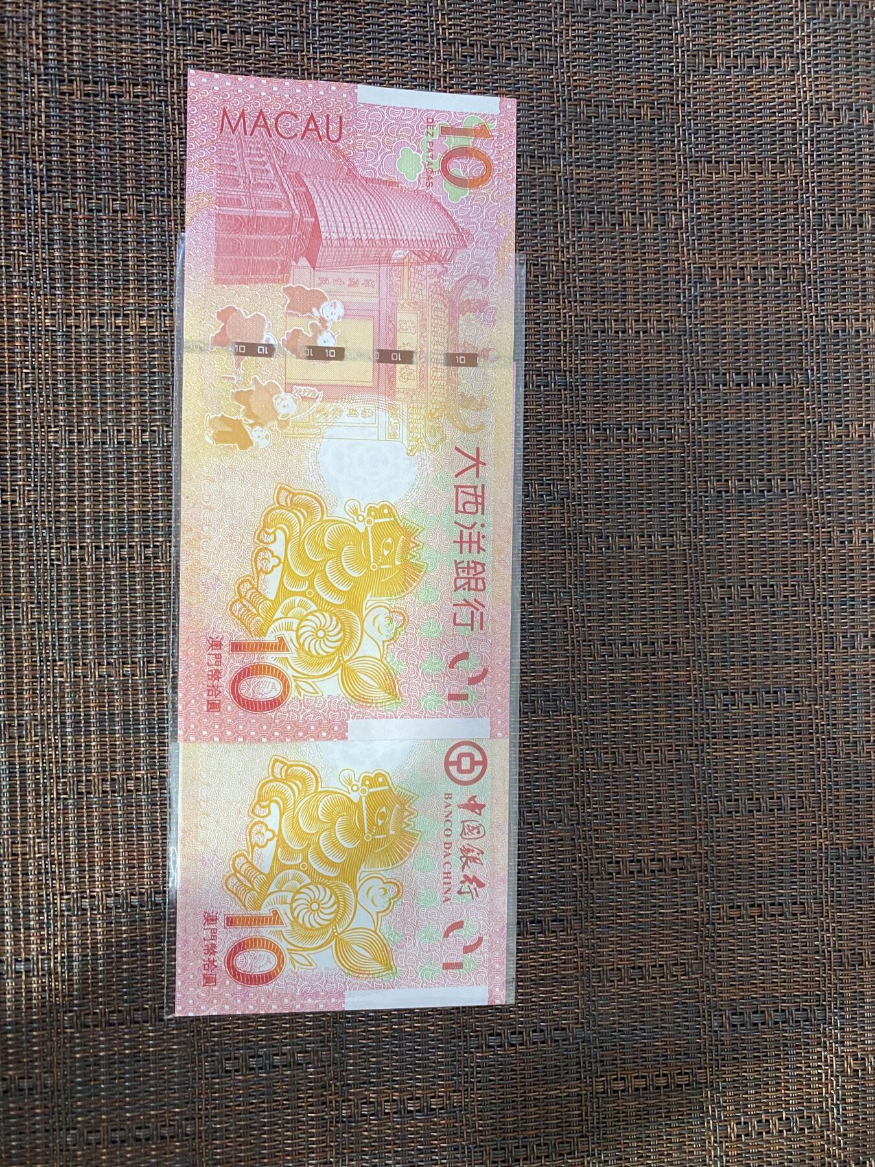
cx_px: 438
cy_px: 584
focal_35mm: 26
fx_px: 876
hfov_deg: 53.1
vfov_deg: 67.3
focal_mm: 4.25
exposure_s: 1/50
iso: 250
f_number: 1.8
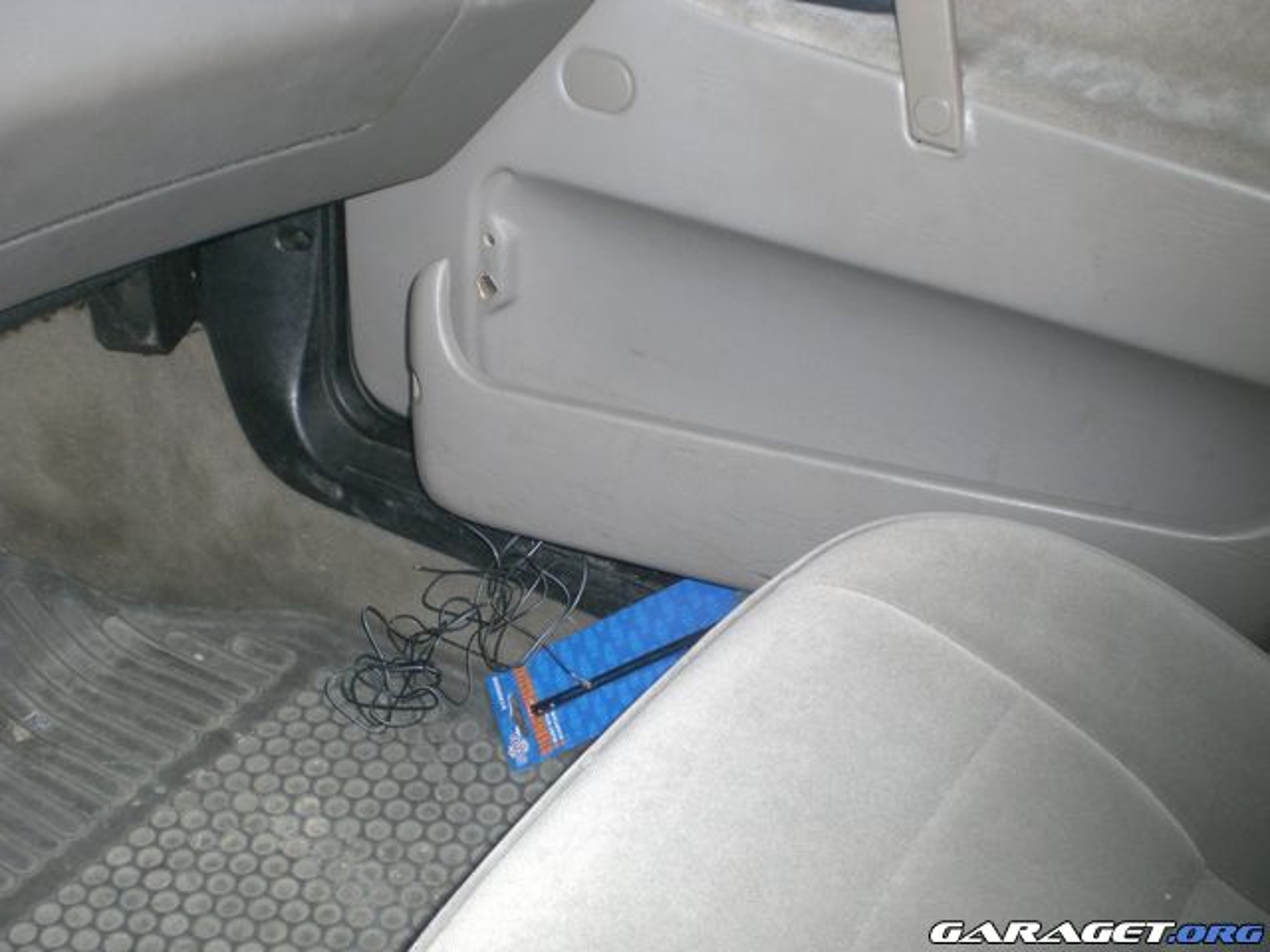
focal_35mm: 38
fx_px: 1394
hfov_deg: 49.0
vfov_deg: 37.7
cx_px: 635
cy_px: 476
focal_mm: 6.3
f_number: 3.1
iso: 200
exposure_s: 1/60
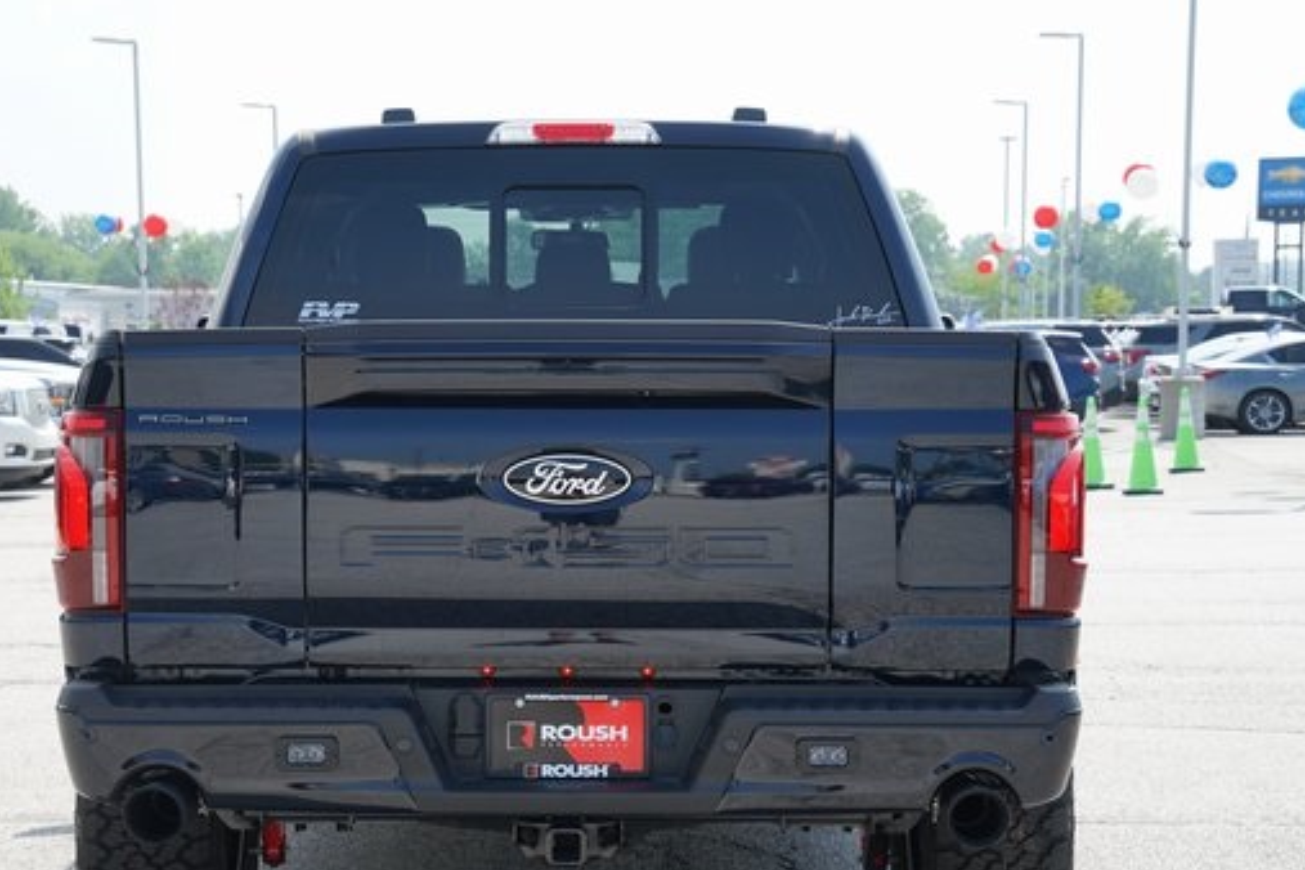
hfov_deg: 26.3
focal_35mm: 77
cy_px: 534
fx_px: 2791
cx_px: 546
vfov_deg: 17.7
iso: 100
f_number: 8
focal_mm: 61
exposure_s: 1/125
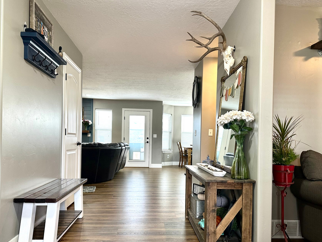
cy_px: 142
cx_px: 163
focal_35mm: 29
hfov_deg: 61.6
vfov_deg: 48.0
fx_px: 270
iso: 200
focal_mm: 6.86
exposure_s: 1/60
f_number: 1.78
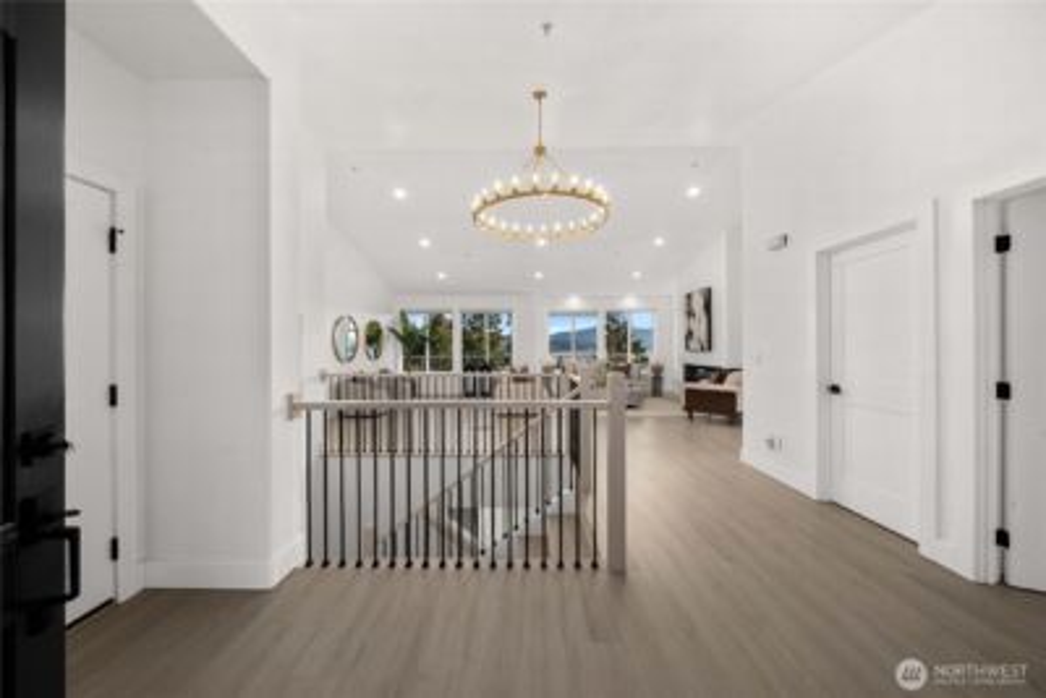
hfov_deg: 112.6
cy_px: 349
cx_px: 523
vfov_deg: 90.1
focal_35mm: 12
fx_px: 349
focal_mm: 12
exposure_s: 1/30
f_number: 7.1
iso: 500
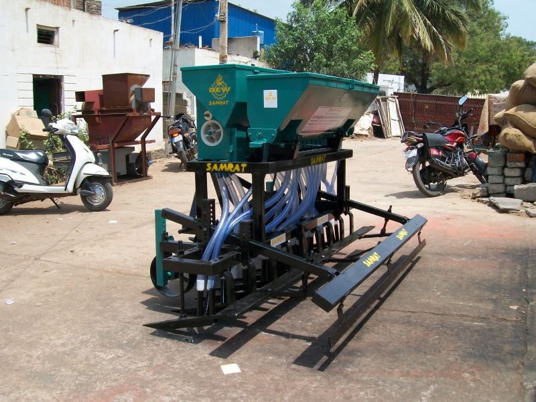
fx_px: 557
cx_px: 268
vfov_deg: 39.7
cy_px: 201
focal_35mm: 36
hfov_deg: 51.4
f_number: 4.8
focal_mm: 6
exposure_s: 1/400
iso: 80
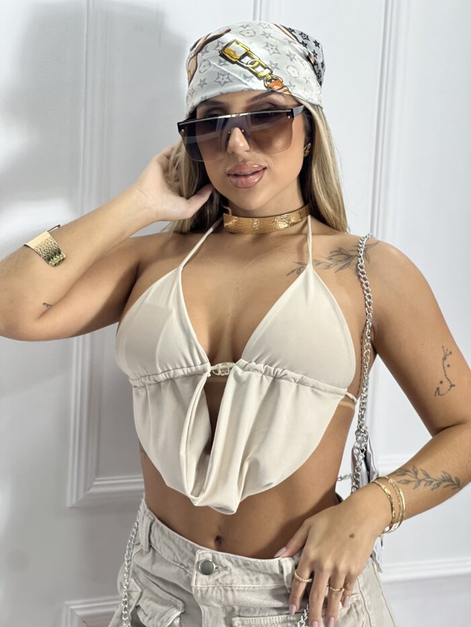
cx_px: 236
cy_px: 314
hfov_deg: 19.1
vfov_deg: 25.3
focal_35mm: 77
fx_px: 1397
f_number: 2.8
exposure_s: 1/40
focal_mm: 9
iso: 125
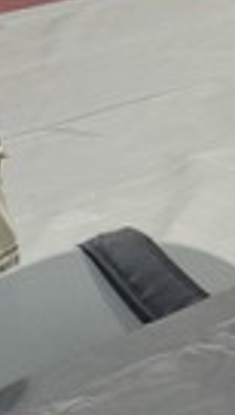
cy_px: -128
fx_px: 2072
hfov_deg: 6.0
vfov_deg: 11.1
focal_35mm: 188
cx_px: 705
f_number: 1.7
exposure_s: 1/120
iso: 640
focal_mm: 6.3
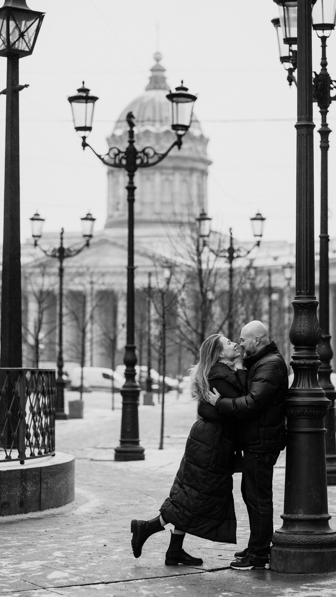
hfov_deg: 13.4
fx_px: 1425
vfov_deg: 23.7
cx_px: 182
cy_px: 301
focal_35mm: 90
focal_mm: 85
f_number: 2.5
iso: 250
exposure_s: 1/800
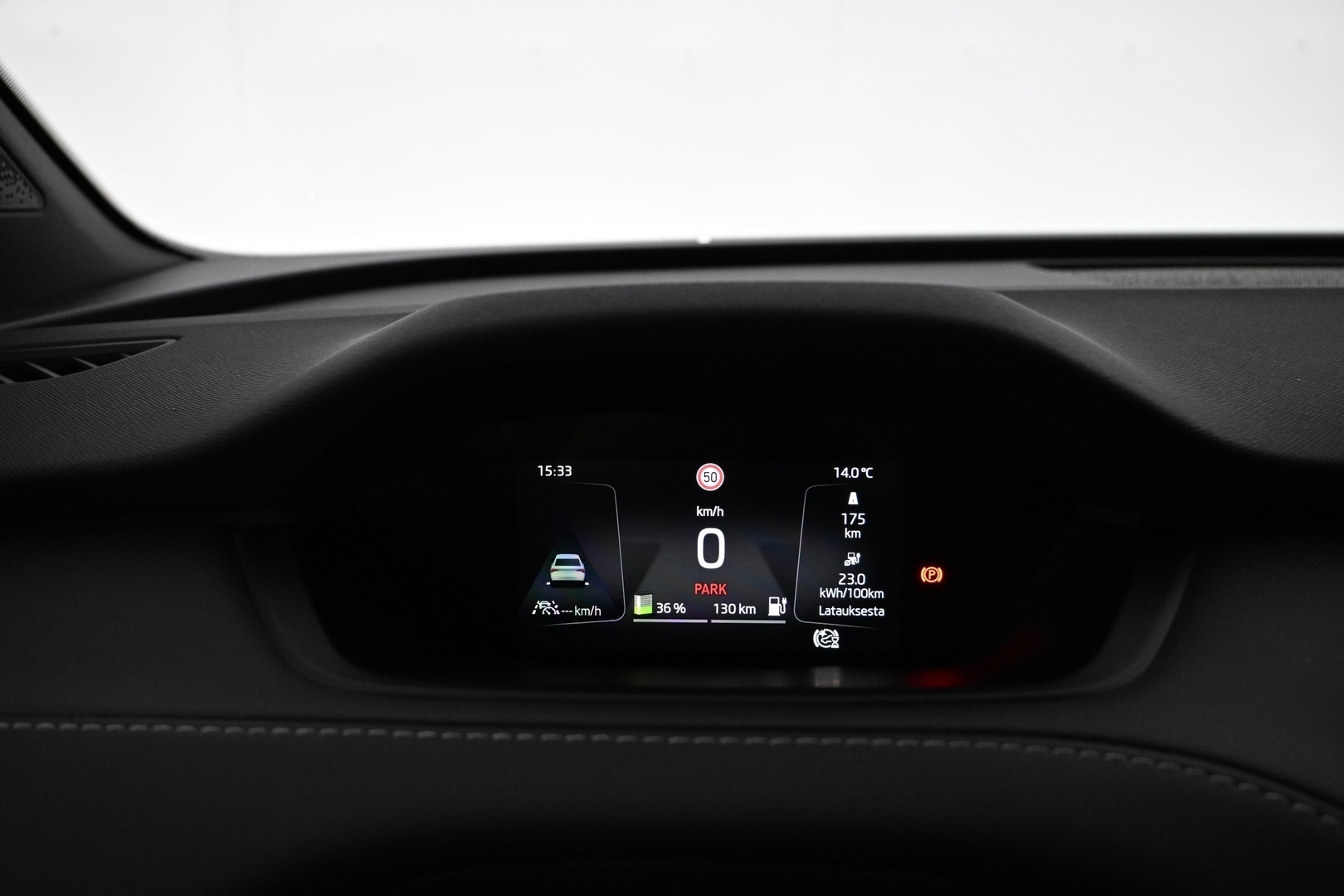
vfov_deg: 43.6
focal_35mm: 30
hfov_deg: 61.9
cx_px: 672
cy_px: 448
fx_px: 1120
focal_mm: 20
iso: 1600
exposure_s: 1/100
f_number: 3.8
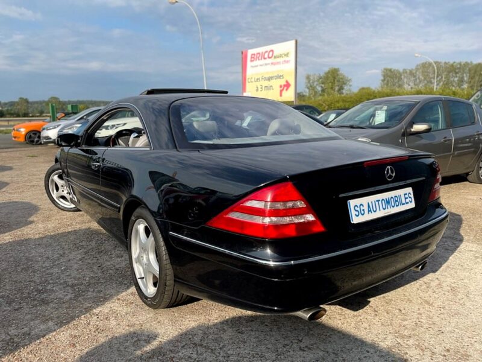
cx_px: 241
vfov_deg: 53.1
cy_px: 181
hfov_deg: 67.3
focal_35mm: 26
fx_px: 362
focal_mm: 4.2
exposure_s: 1/2882
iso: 50
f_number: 1.6
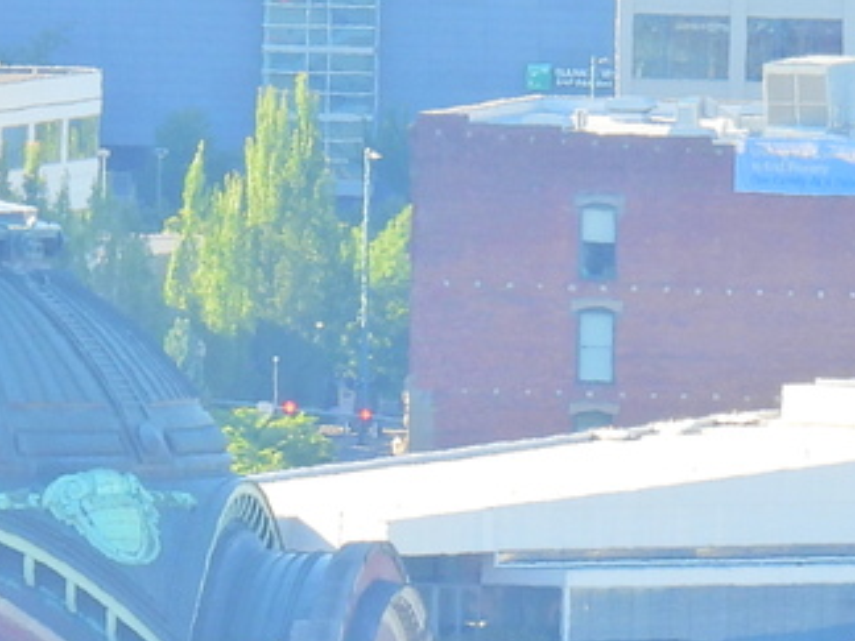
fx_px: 53672
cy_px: 926
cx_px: -562
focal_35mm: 2173
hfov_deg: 0.9
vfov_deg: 0.7
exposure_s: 1/50
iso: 100
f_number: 8
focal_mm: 98.1
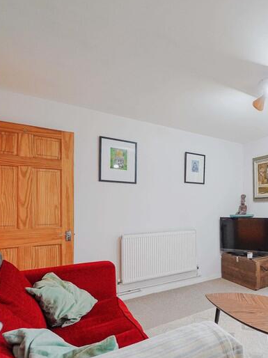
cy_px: 208
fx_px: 238
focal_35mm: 23
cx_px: 258
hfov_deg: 49.8
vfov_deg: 73.4
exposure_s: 1/45
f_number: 4.5
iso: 500
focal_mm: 12
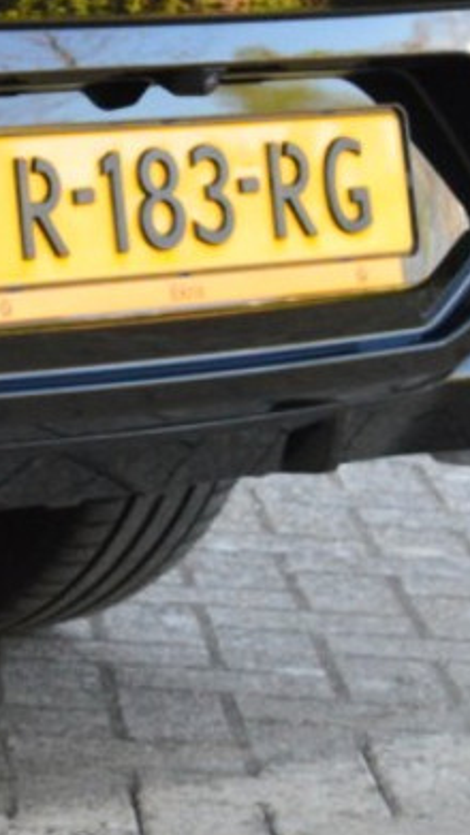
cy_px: -254
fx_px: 4620
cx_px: -1034
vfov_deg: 10.1
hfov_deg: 5.4
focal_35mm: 209
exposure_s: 1/125
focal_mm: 27
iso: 800
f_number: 9
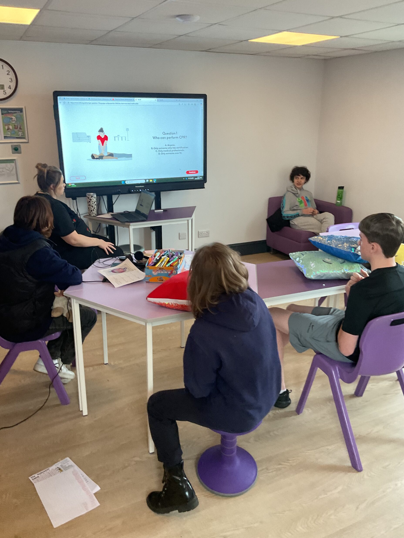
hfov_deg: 46.8
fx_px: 467
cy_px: 261
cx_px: 199
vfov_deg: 60.0
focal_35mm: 30
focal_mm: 3
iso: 160
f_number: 1.8
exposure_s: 1/60
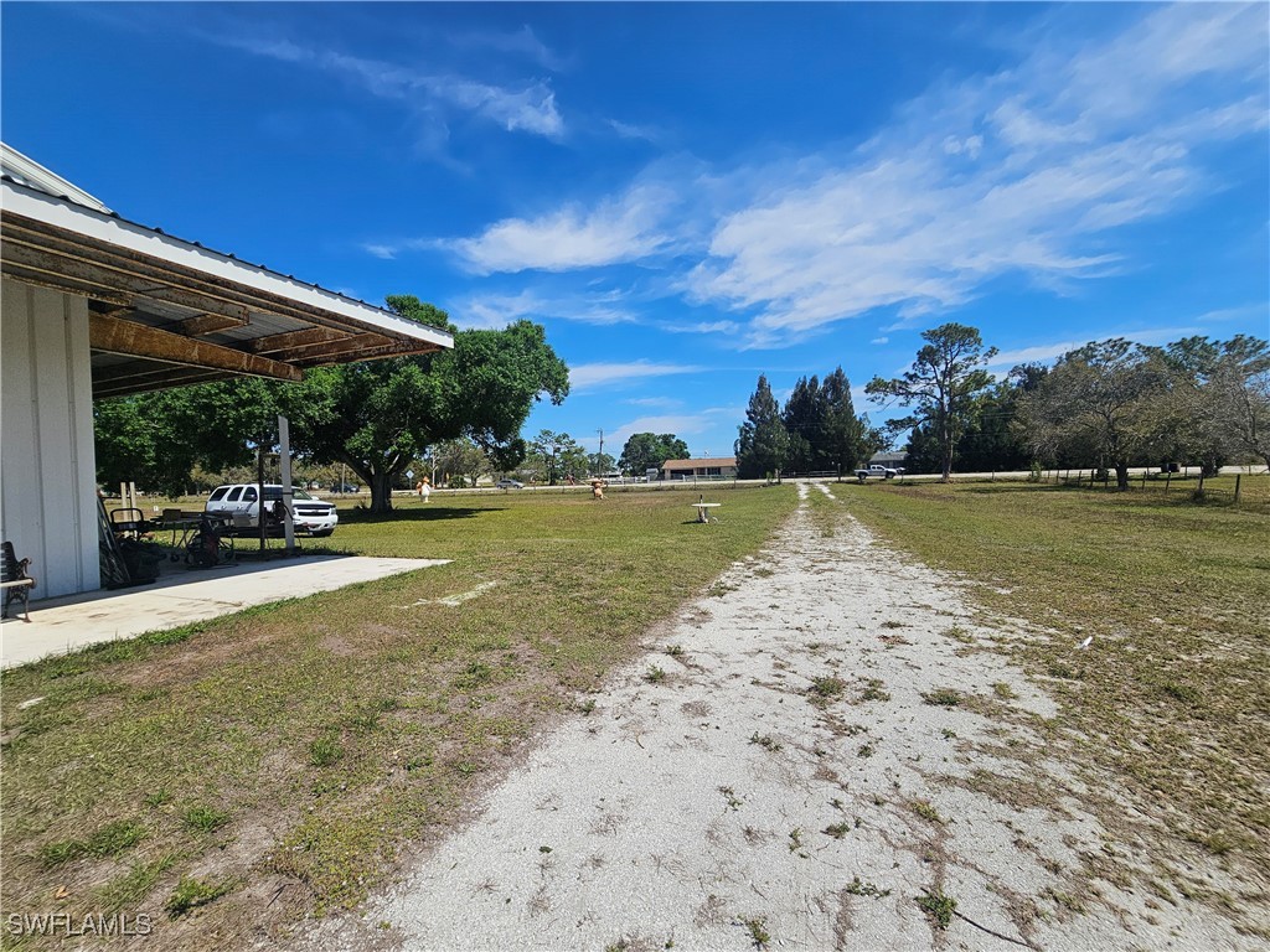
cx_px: 635
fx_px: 477
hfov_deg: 106.2
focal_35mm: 13
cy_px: 476
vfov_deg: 89.9
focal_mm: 2.2
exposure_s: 1/4654
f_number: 2.2
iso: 50
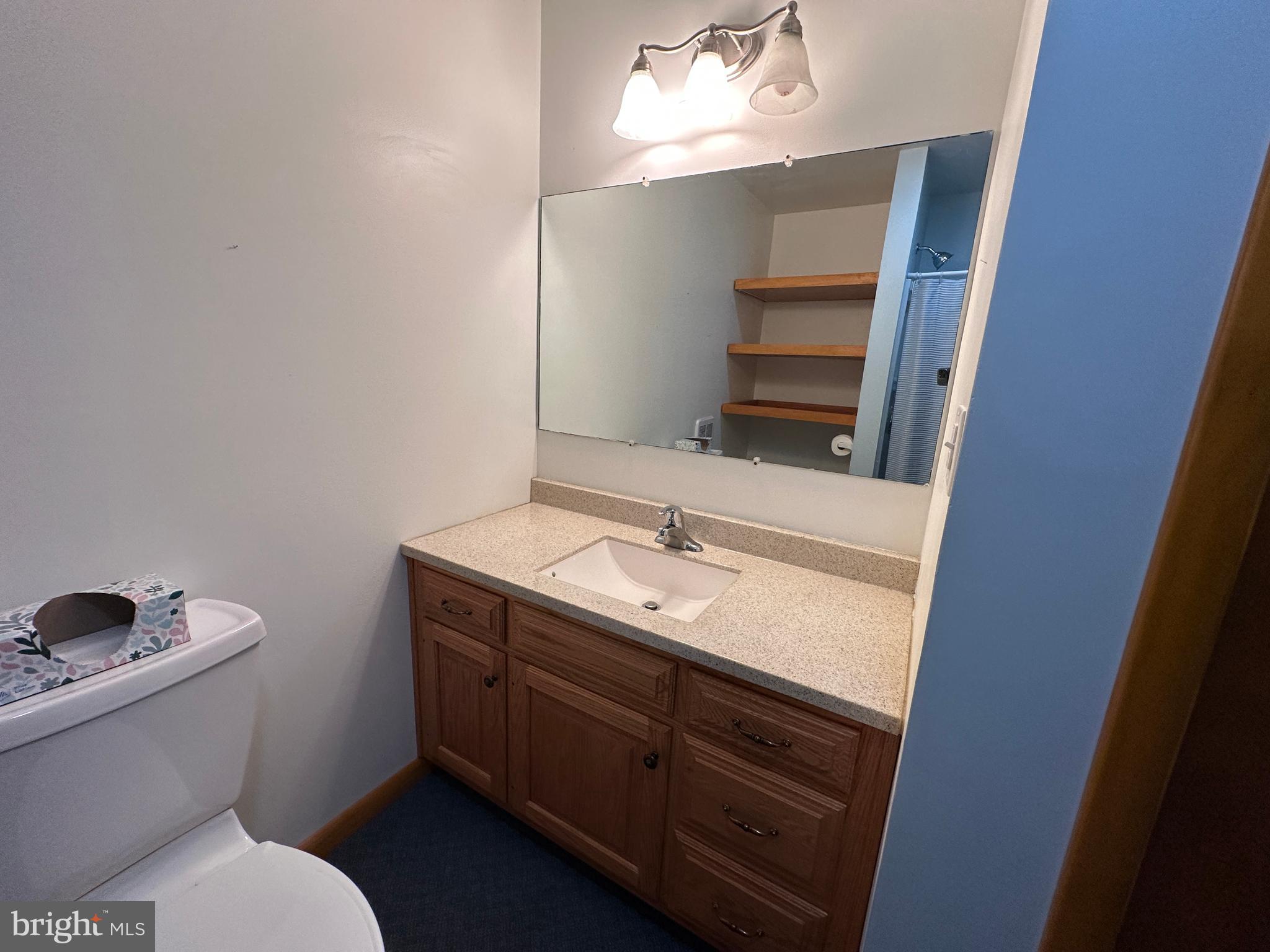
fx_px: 514
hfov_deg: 102.1
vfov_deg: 85.7
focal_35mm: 14
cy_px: 476
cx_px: 635
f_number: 2.2
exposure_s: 1/120
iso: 160
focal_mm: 2.22
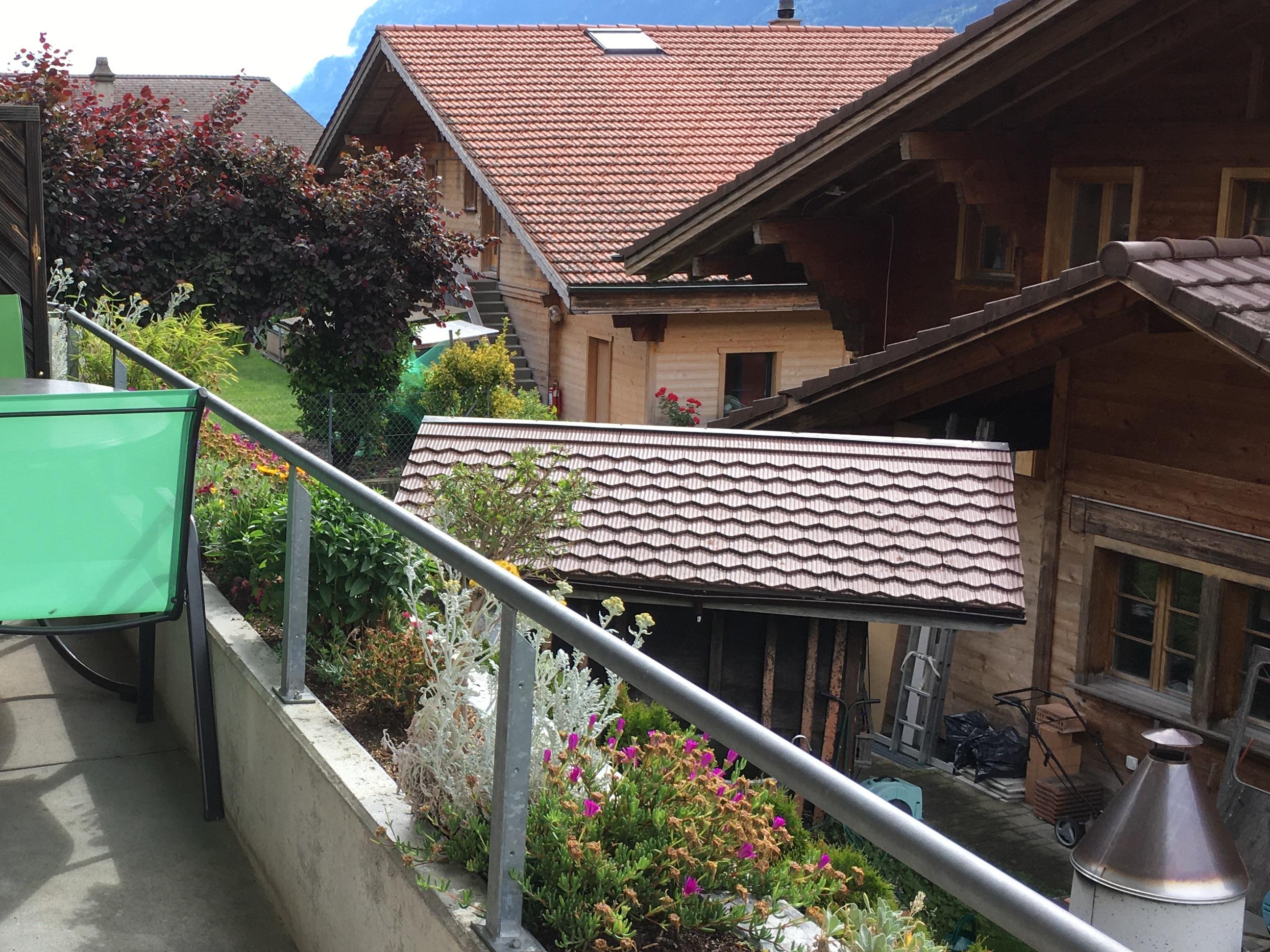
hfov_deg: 39.0
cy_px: 491
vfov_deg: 30.9
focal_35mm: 47
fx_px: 1724
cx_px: 264
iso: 25
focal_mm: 4.15
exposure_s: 1/366
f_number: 2.2
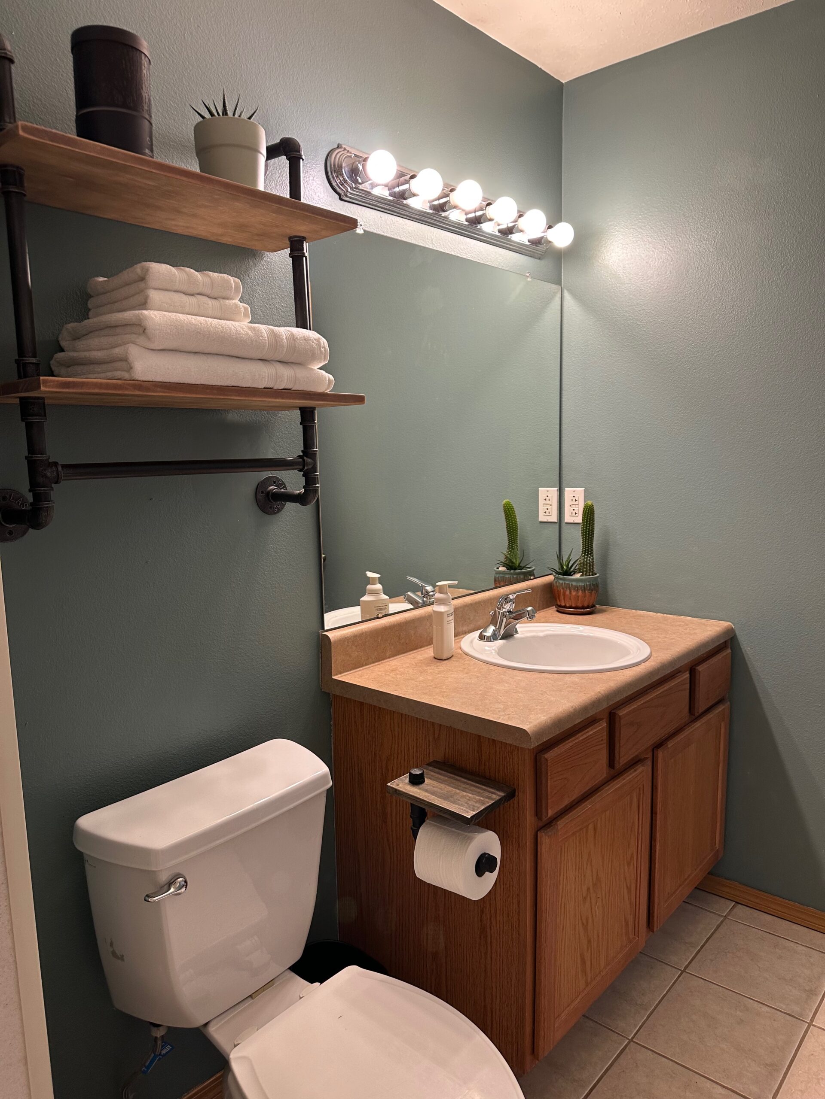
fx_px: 763
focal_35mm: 24
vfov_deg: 71.6
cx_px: 412
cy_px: 550
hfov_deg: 56.8
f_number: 1.78
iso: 125
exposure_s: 1/60
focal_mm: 6.86
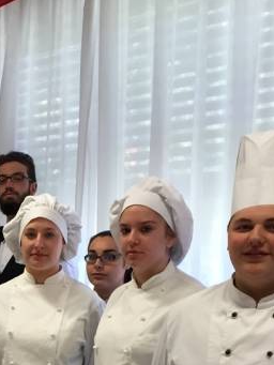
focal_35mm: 87
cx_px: -107
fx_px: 918
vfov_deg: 21.3
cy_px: 409
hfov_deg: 15.9
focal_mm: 4.15
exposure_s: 1/33
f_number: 2.2
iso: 32
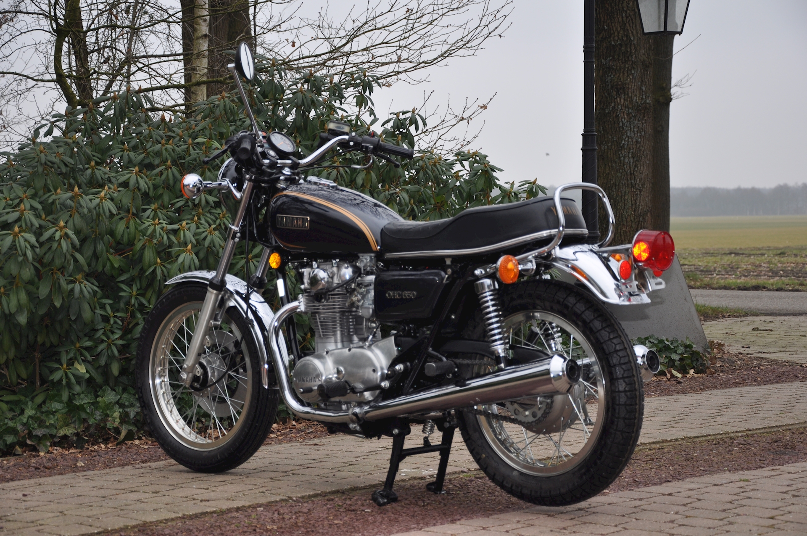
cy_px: 268
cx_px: 404
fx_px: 1948
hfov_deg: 23.4
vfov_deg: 15.7
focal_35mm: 87
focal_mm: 58
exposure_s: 1/200
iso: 200
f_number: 5
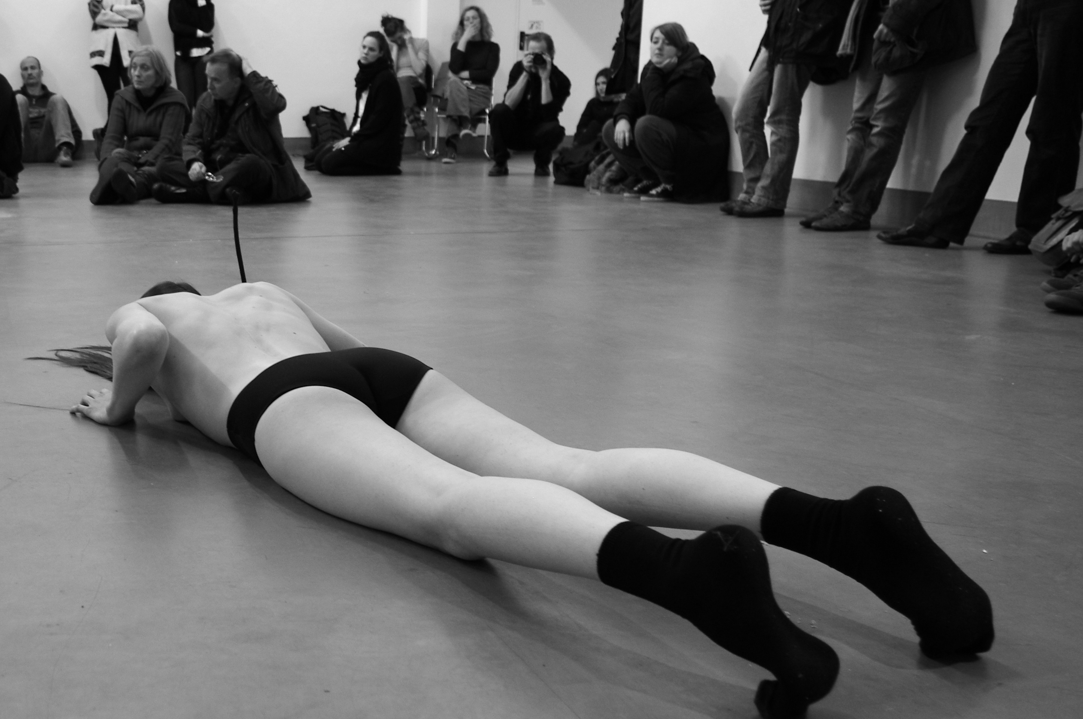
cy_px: 438
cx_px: 284
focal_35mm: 40
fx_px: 1202
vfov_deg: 33.2
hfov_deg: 46.9
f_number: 3.5
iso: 400
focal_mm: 18
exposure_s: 1/10
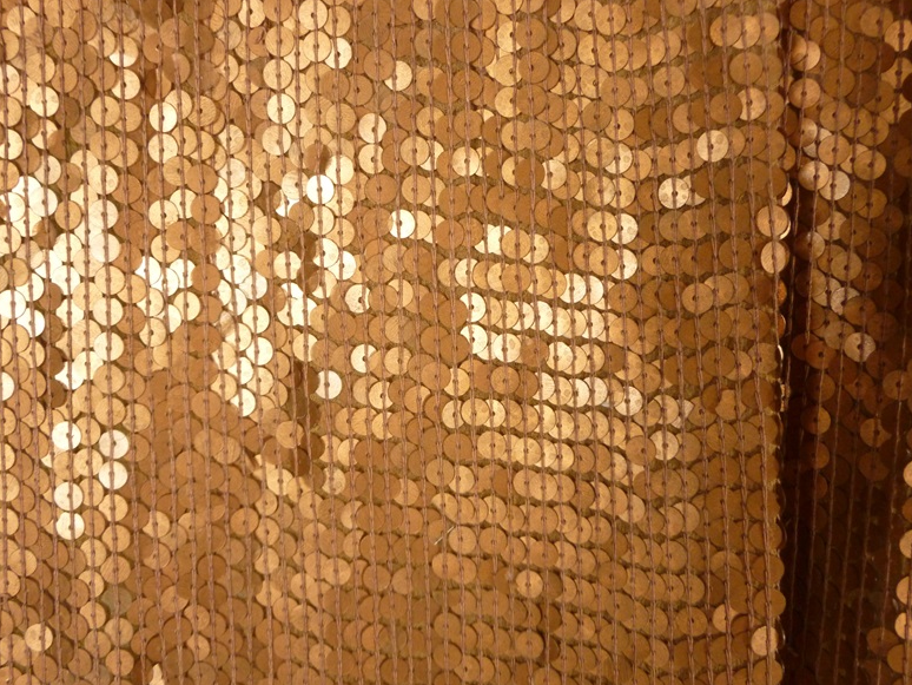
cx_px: 461
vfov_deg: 45.5
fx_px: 817
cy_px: 343
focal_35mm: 31
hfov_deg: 58.3
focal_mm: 5.4
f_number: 3.4
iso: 400
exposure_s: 1/125
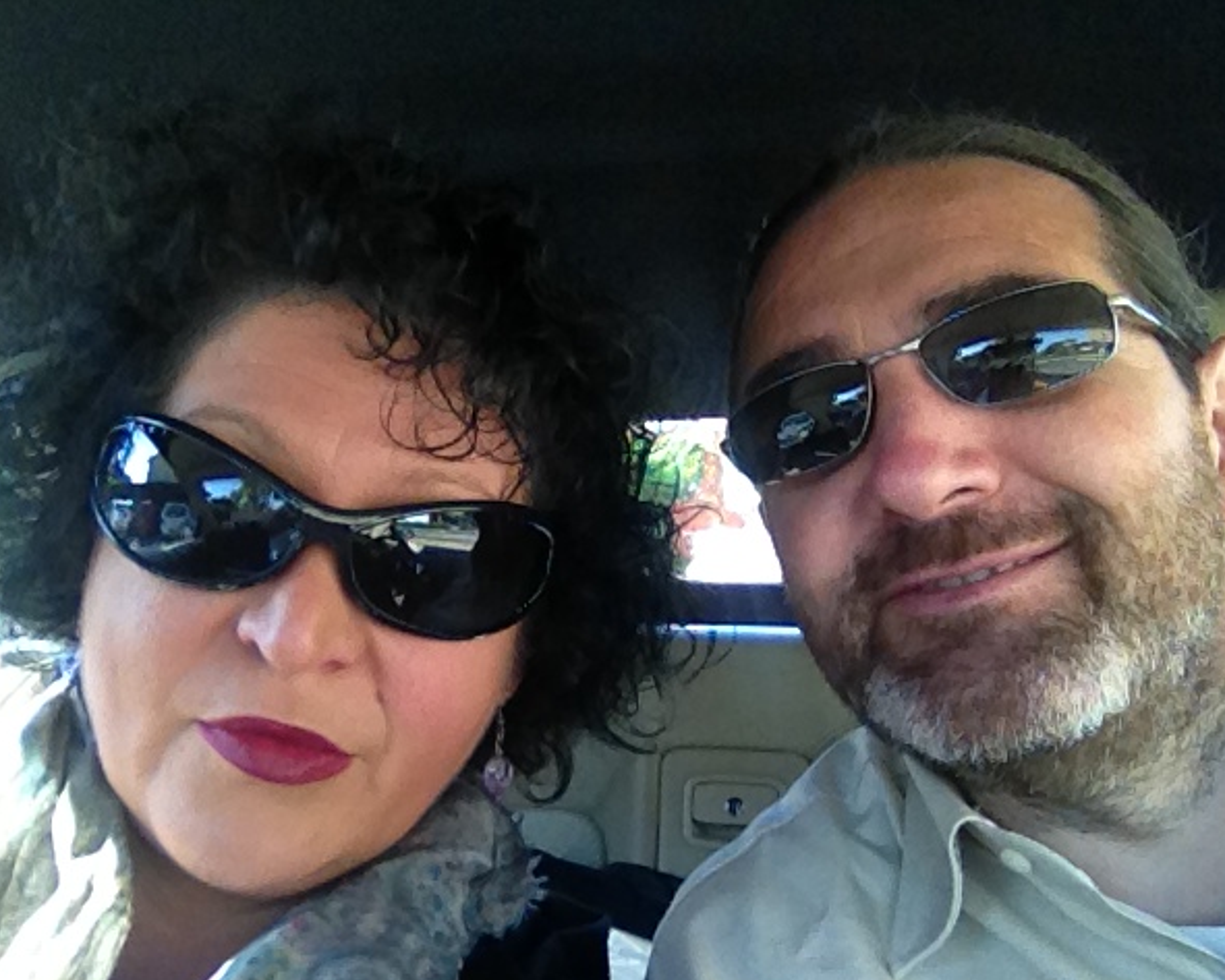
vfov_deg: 40.1
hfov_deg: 49.1
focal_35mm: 37
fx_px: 1342
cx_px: 605
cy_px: 493
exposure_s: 1/192
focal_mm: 1.85
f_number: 2.4
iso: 125
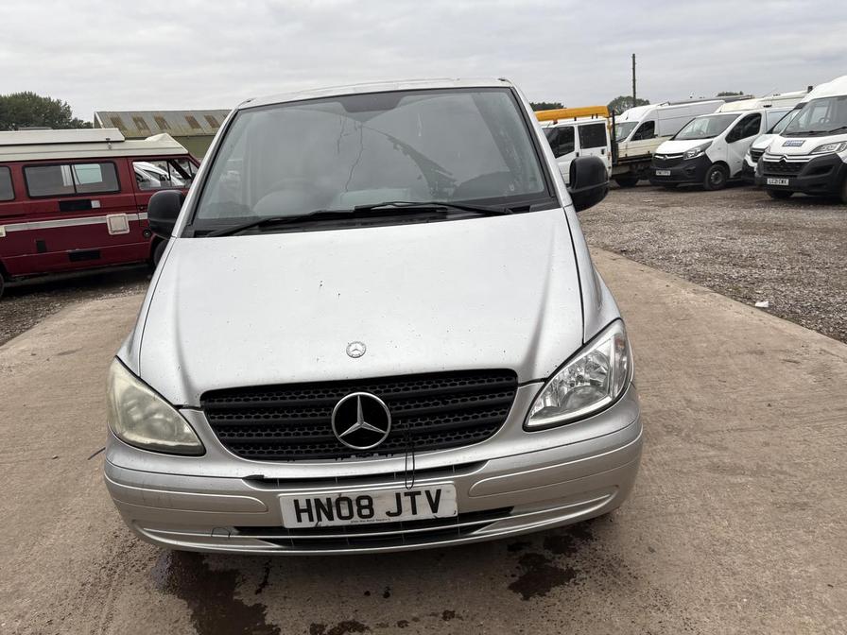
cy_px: 318
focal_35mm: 26
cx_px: 424
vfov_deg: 53.1
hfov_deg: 67.3
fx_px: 636
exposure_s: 1/441
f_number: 1.6
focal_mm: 5.96
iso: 50
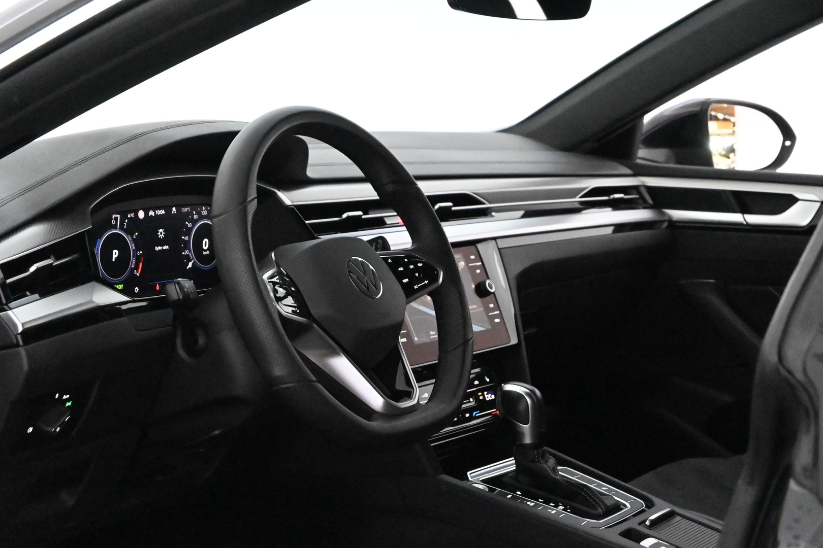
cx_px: 412
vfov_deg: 18.2
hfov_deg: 27.0
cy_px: 274
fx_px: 1714
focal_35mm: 75
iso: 20000
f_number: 6.3
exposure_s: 1/80
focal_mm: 50
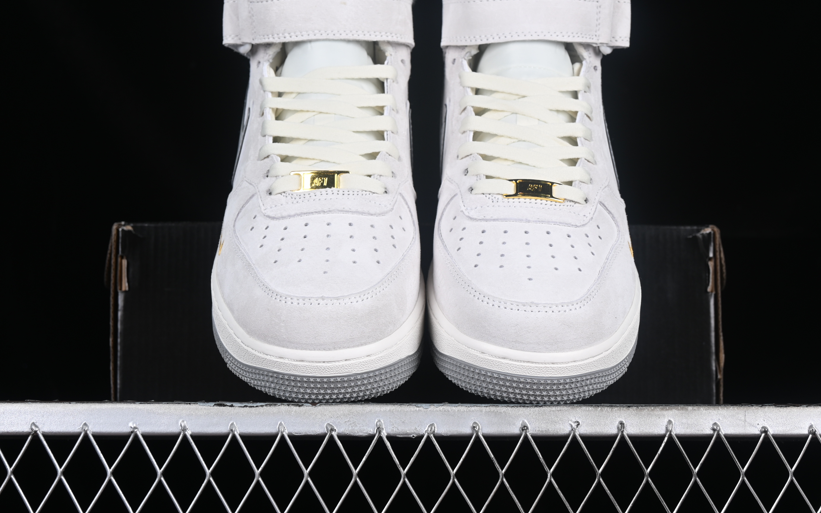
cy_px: 238
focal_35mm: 77
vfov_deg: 16.9
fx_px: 1723
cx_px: 413
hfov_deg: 26.8
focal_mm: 50
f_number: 8
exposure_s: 1/80
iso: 160
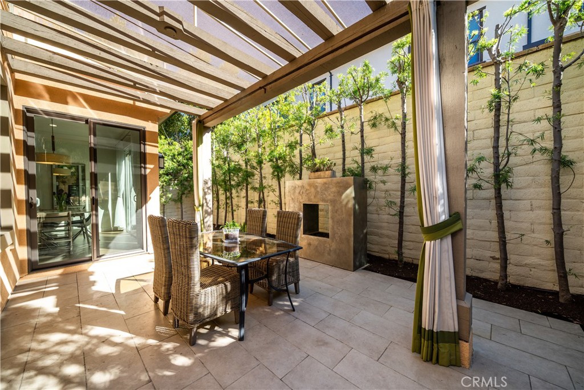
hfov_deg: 108.3
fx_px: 211
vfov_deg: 85.4
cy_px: 195
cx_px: 292
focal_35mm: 13
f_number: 8
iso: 100
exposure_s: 1/40
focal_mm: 13
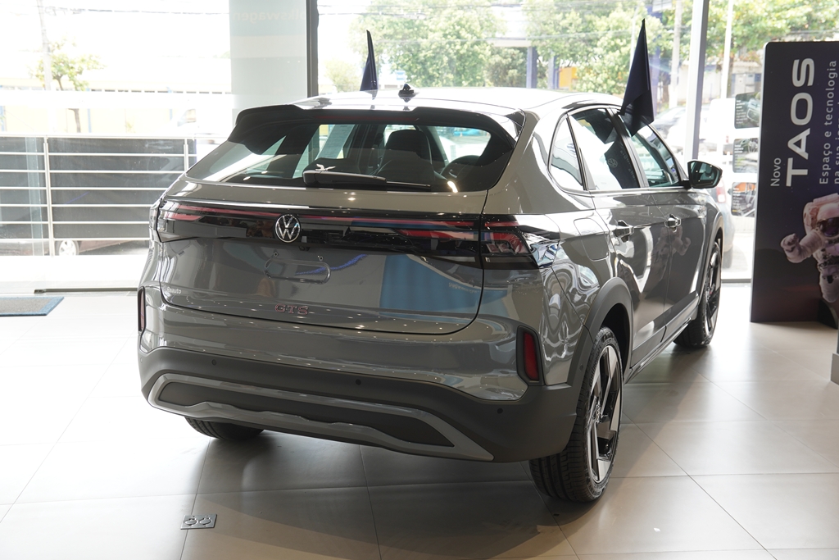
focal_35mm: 42
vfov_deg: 31.9
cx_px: 420
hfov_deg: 46.4
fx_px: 979
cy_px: 280
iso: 125
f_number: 4
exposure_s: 1/60
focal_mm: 28
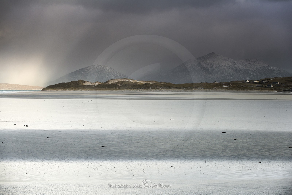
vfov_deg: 13.4
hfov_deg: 20.0
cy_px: 98
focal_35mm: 102
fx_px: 828
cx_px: 146
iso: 400
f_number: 5.6
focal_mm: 102
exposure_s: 1/320
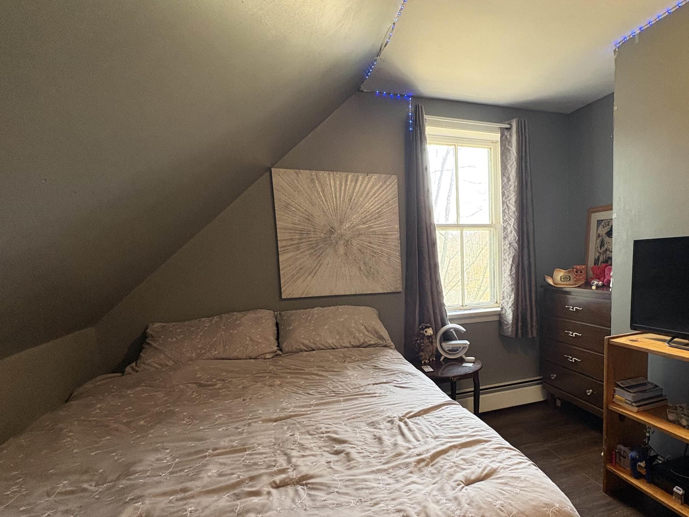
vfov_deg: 65.4
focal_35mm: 20
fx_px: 398
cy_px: 307
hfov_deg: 80.1
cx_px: 433
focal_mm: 2.22
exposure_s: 1/60
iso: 320
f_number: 2.2
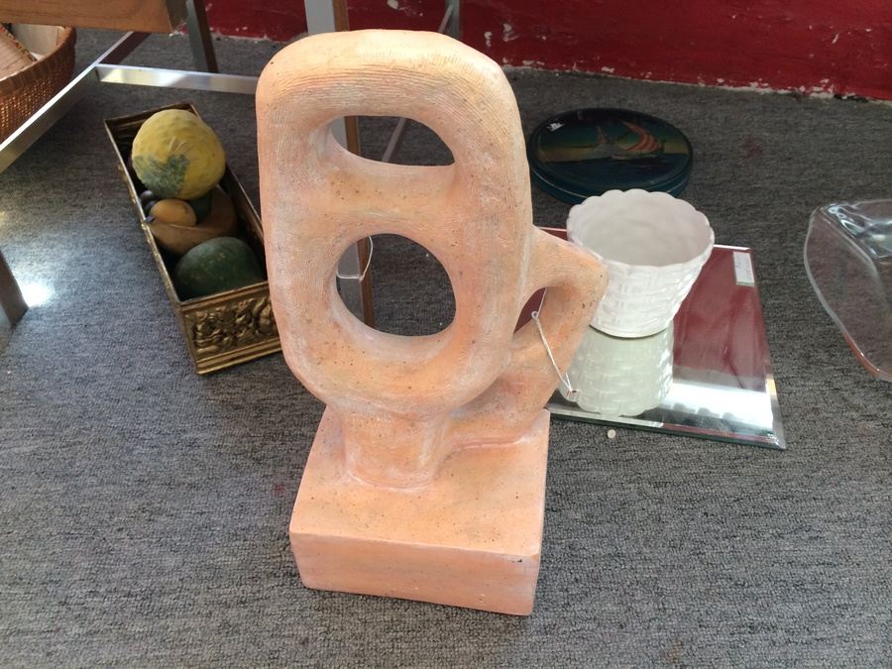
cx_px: 446
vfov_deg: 46.8
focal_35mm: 30
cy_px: 334
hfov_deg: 60.0
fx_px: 773
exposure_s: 1/30
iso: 100
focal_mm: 4.12
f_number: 2.2
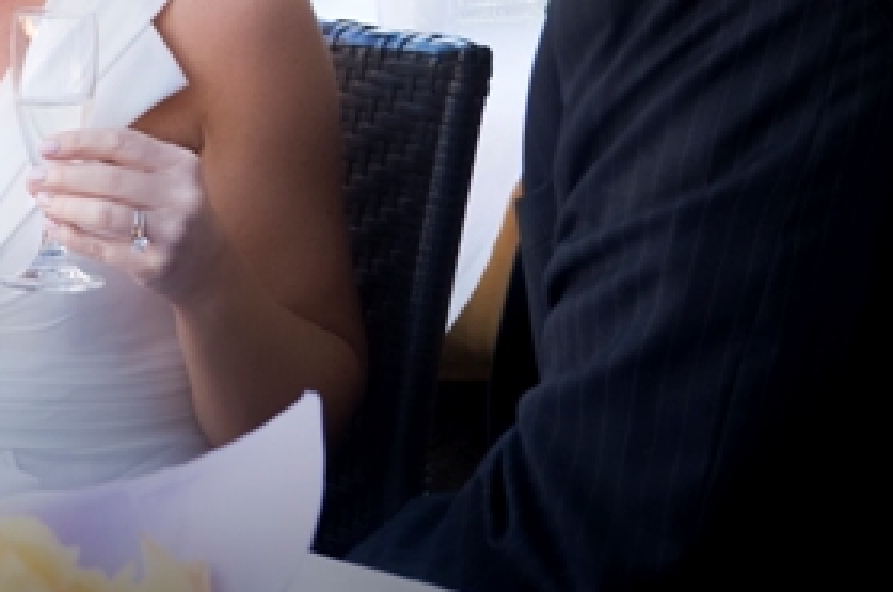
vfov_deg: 7.6
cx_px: 19
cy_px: -256
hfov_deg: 11.5
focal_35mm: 178
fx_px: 4408
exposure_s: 1/80
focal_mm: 62
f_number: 8
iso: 500
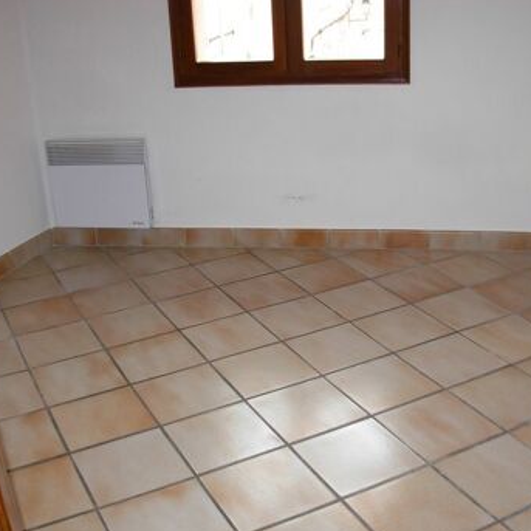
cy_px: 274
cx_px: 300
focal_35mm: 47
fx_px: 816
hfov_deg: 36.0
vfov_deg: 36.1
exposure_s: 1/29.3
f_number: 2.9
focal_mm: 6.3
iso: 102
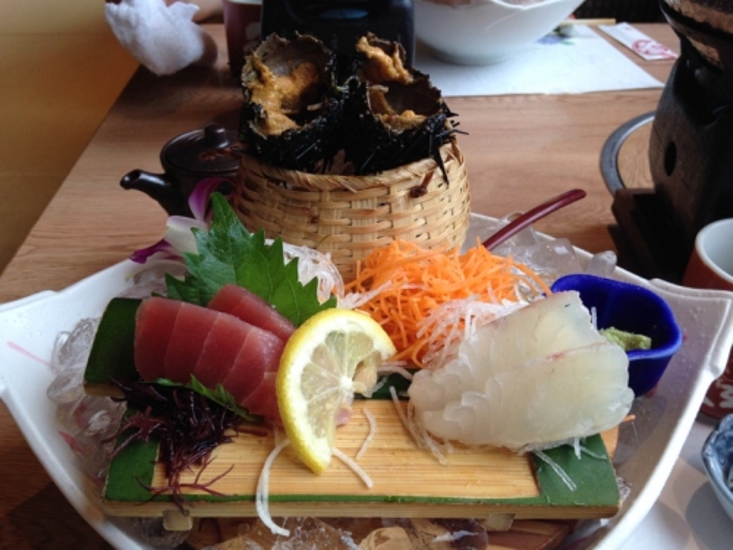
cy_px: 275
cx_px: 366
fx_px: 699
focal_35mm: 33
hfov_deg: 55.4
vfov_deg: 42.9
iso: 80
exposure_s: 1/120
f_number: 2.4
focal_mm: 4.12
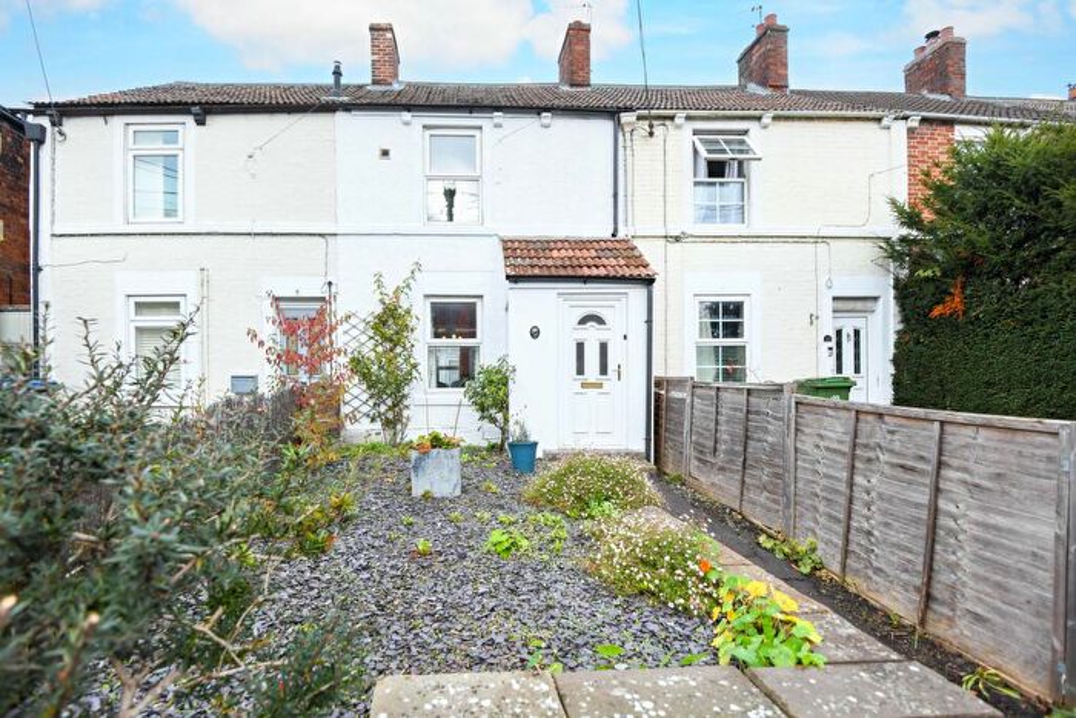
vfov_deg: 73.8
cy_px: 359
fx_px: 478
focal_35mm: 16
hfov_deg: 96.7
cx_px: 538
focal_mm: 16
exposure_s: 1/800
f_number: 6.3
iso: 500
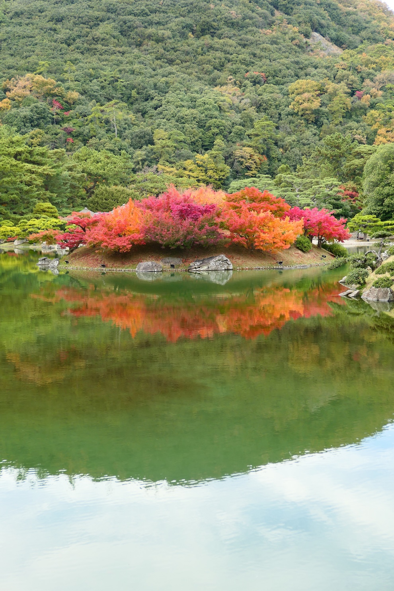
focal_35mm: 44
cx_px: 197
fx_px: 722
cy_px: 296
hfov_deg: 30.5
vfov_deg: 44.5
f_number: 2.8
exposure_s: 1/125
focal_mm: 16.1
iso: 125
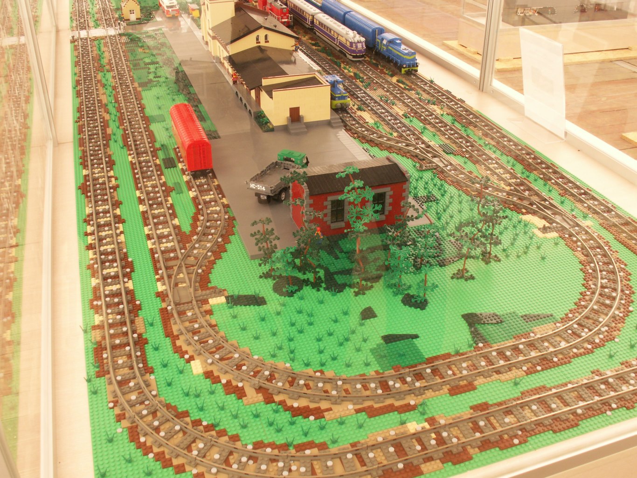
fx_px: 644
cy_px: 239
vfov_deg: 40.7
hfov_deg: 52.6
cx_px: 318
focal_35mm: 35
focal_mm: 5.86
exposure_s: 1/10
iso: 50
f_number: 5.6
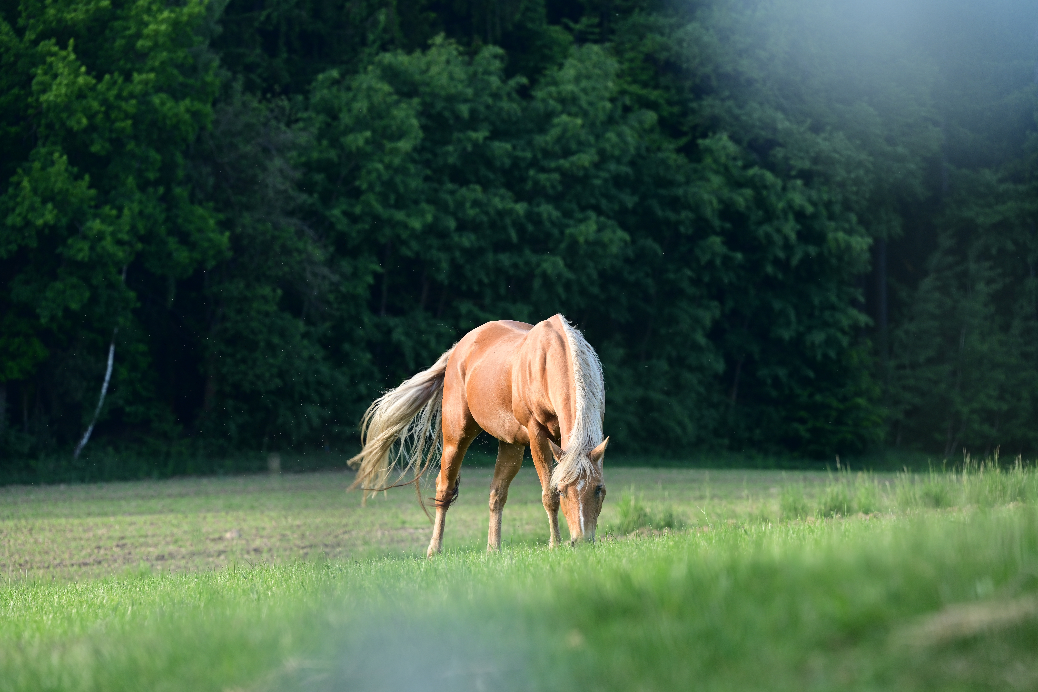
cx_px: 516
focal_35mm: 146
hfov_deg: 14.1
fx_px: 4209
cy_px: 344
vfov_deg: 9.4
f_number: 4.5
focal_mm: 145
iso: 320
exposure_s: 1/200
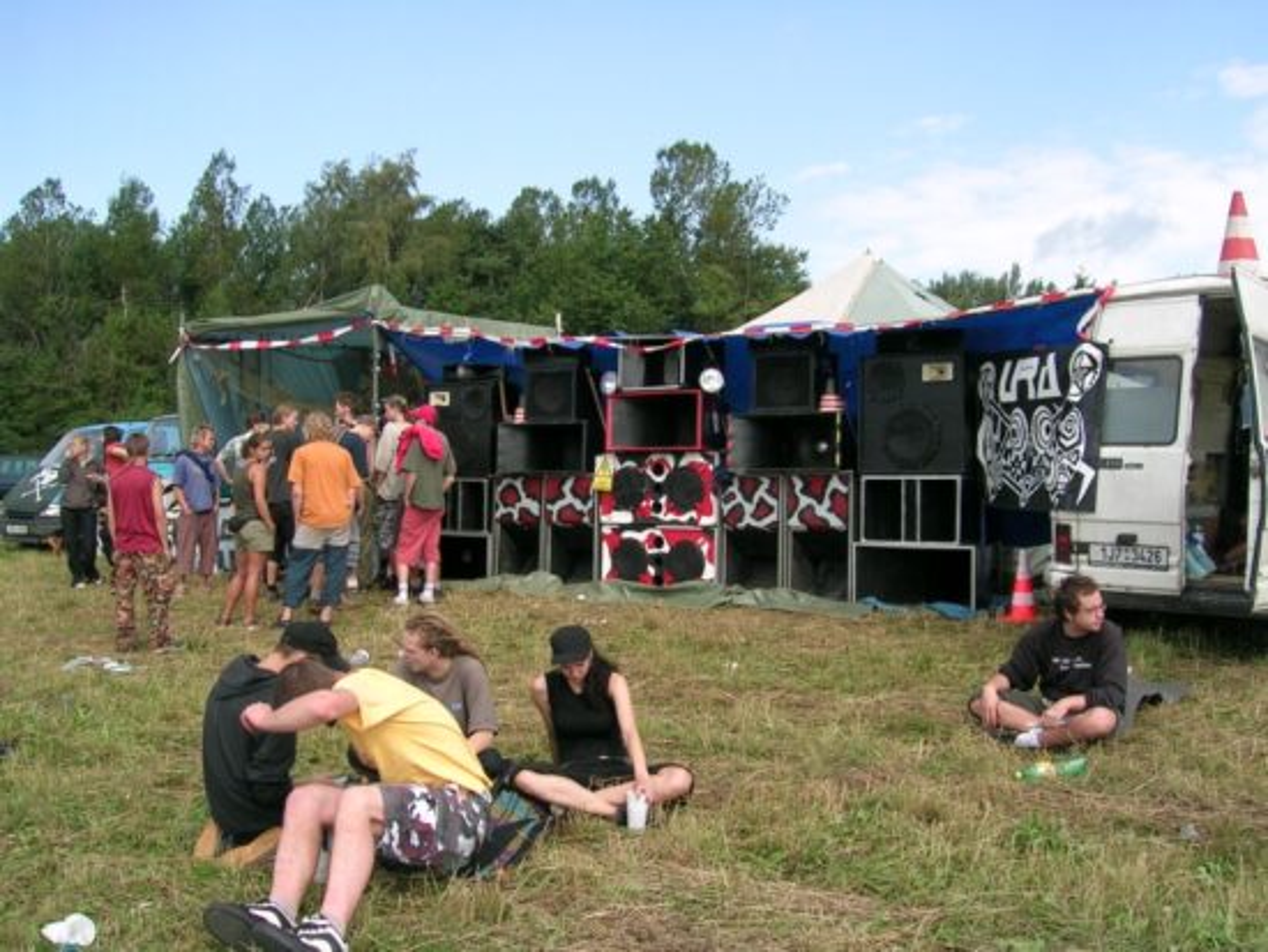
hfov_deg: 52.6
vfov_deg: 40.7
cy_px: 476
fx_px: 1283
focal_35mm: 35
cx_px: 634
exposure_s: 1/200
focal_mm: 5.4
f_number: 4.8
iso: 50
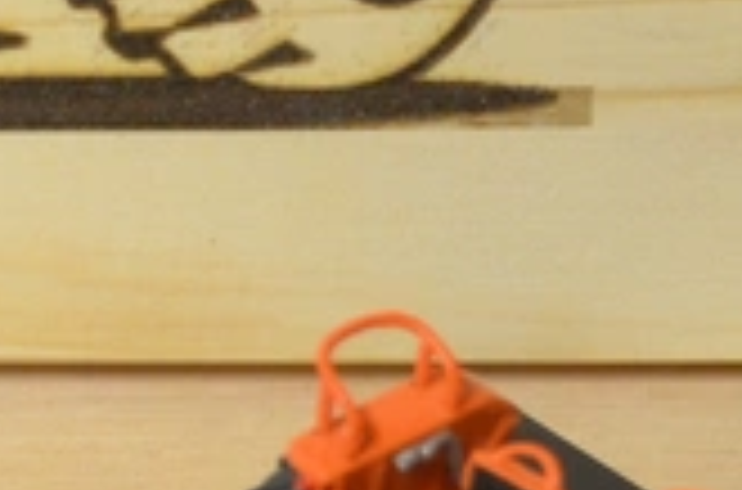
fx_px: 4974
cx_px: -301
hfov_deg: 8.4
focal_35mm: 242
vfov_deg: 5.6
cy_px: 0
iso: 1000
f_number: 3.8
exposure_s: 1/30
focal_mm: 26
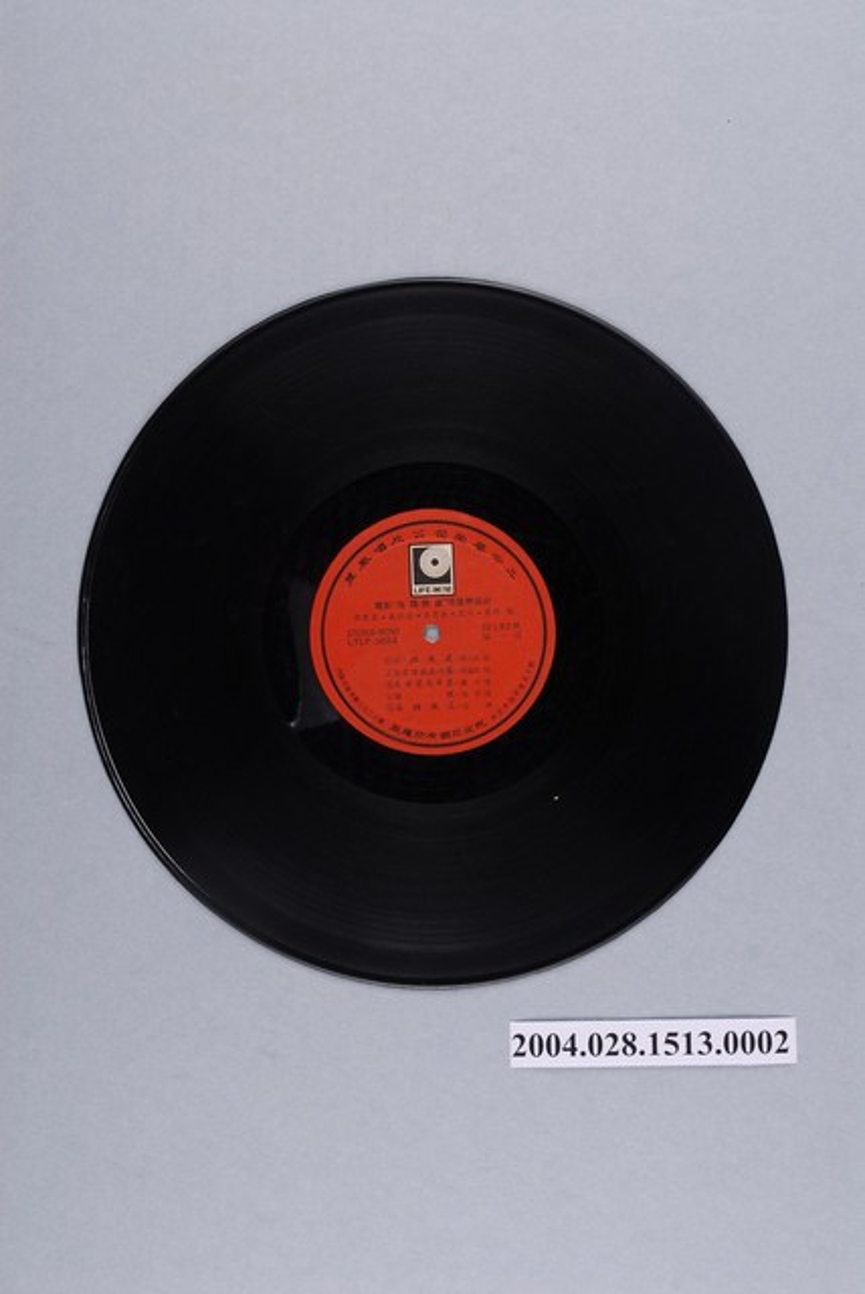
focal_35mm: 60
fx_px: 2158
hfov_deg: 22.7
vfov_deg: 33.4
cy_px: 647
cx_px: 432
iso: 125
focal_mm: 40
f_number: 11
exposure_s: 1/125
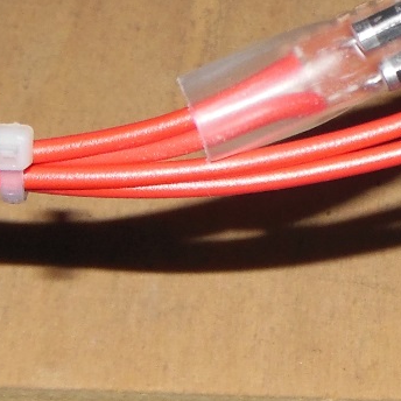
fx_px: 1311
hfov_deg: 16.1
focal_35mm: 100
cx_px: 582
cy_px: -42
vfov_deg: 16.8
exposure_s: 1/30
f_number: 7.2
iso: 200
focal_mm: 6.8
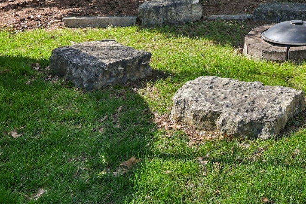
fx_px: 391
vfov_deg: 25.2
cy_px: -62
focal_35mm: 46
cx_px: 352
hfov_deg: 35.3
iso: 100
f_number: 8
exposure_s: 1/100
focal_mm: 16
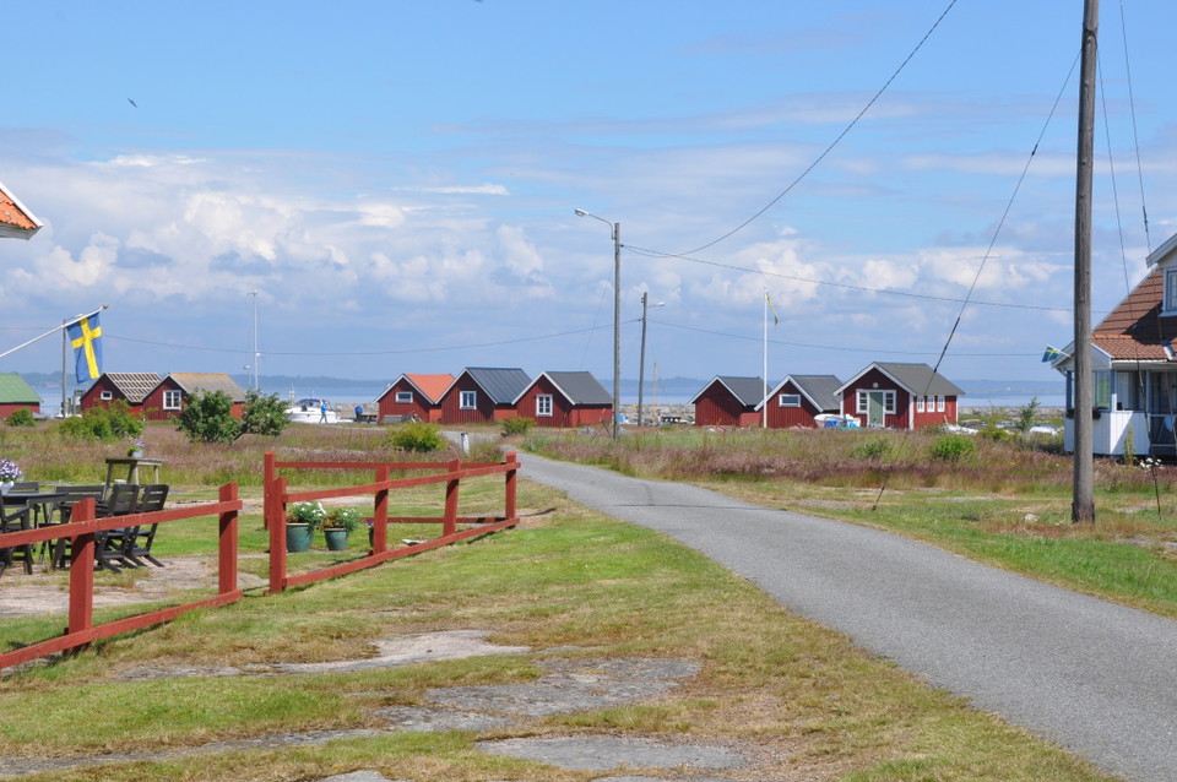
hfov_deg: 27.0
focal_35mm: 75
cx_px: 588
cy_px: 391
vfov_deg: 18.1
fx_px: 2450
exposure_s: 1/200
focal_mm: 50
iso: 200
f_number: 14
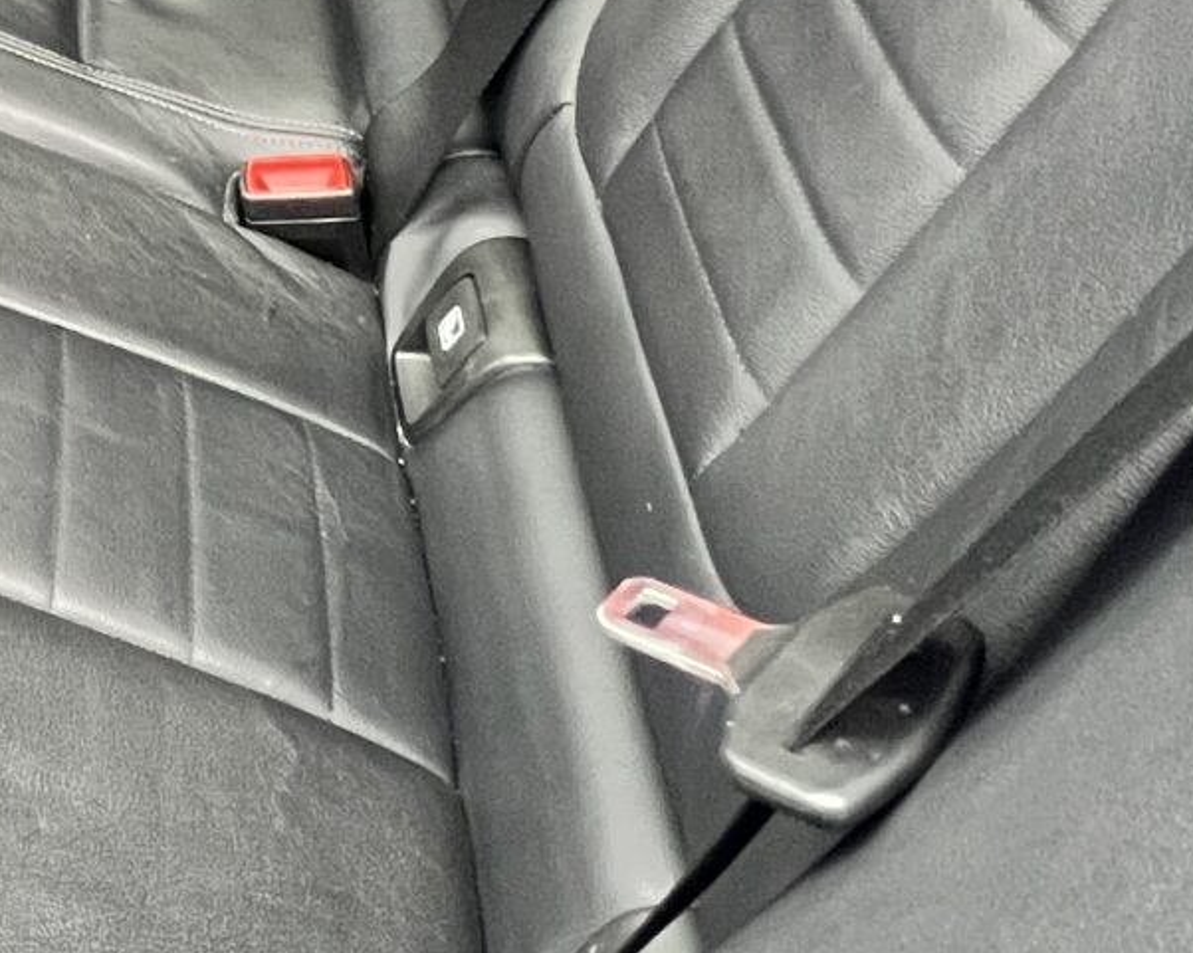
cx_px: -396
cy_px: -628
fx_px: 1906
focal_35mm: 54
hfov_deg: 28.1
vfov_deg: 21.4
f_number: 1.8
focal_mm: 1.57
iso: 320
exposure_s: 1/60
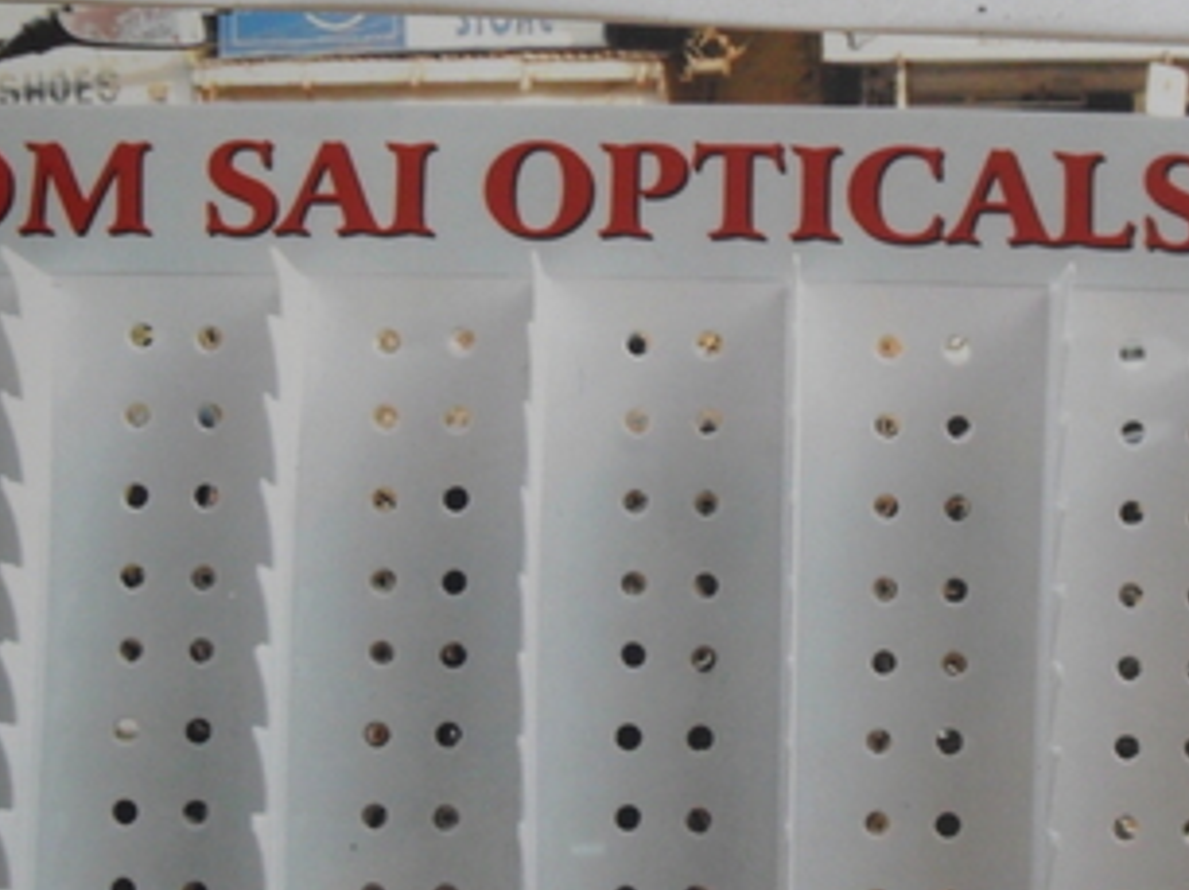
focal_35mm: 85
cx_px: 505
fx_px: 2917
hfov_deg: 23.0
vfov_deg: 17.2
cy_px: 698
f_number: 5
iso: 200
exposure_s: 1/15
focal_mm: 9.3
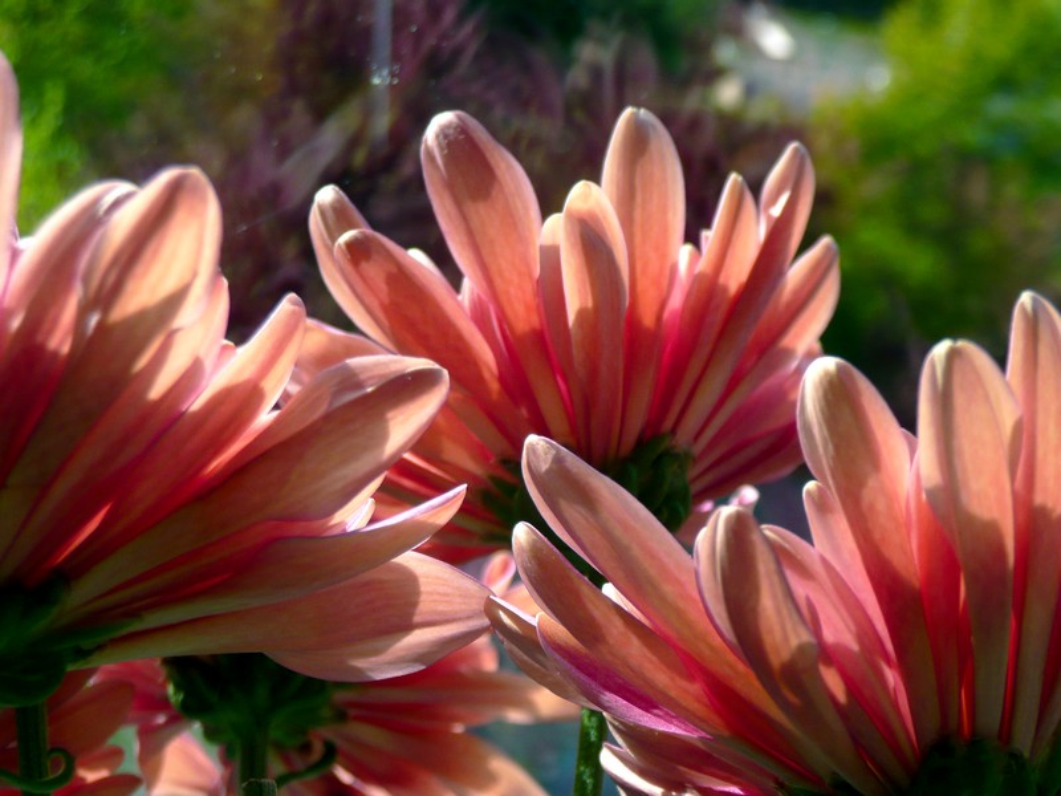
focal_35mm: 50
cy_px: 398
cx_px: 530
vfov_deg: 29.1
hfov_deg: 38.2
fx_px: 1533
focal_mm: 8.2
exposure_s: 1/400
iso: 100
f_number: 4.2
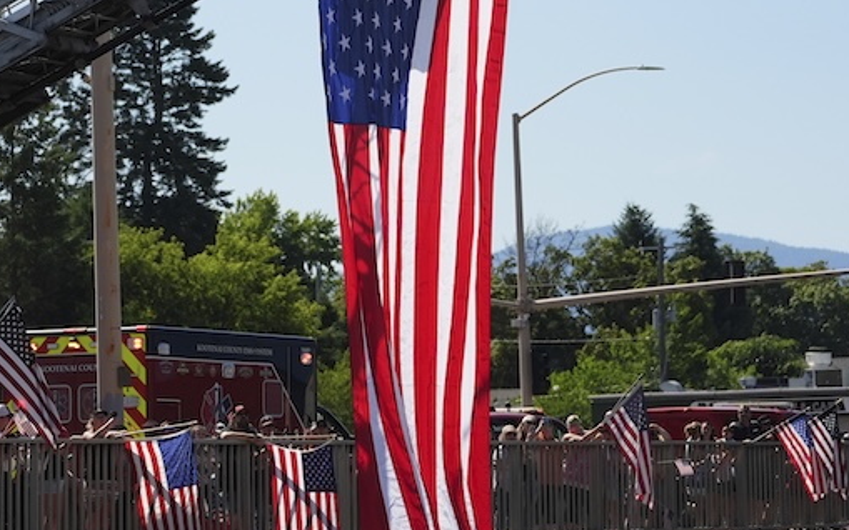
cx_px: -37
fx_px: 4396
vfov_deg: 6.9
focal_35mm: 190
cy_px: 40
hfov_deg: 10.9
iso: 400
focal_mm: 79
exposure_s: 1/12800
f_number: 2.8
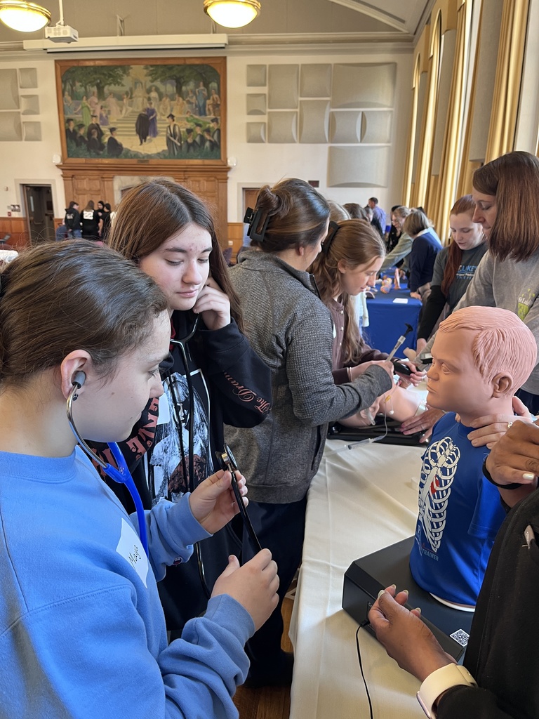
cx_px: 270
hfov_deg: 53.1
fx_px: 540
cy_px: 360
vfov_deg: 67.3
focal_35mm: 26
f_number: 1.6
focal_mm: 5.1
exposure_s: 1/60
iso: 160
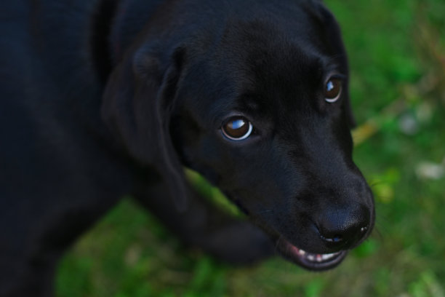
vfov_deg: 18.2
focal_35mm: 75
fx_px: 927
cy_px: 148
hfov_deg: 27.0
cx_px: 222
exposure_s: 1/320
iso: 160
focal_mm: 50
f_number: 2.8
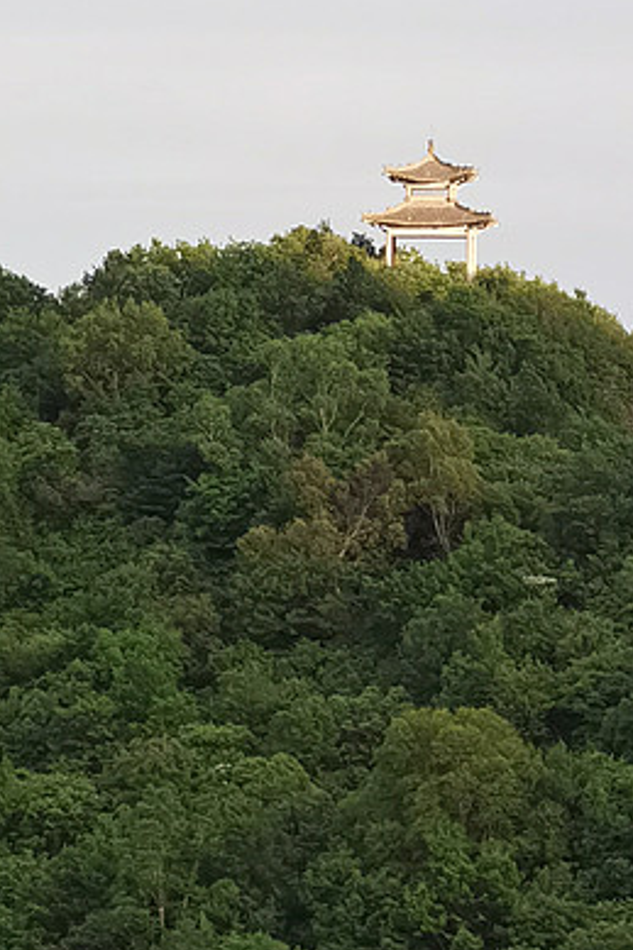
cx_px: 450
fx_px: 6942
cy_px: 203
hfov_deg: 5.2
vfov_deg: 7.8
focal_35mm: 263
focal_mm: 7.48
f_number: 2.4
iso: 50
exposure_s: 1/374
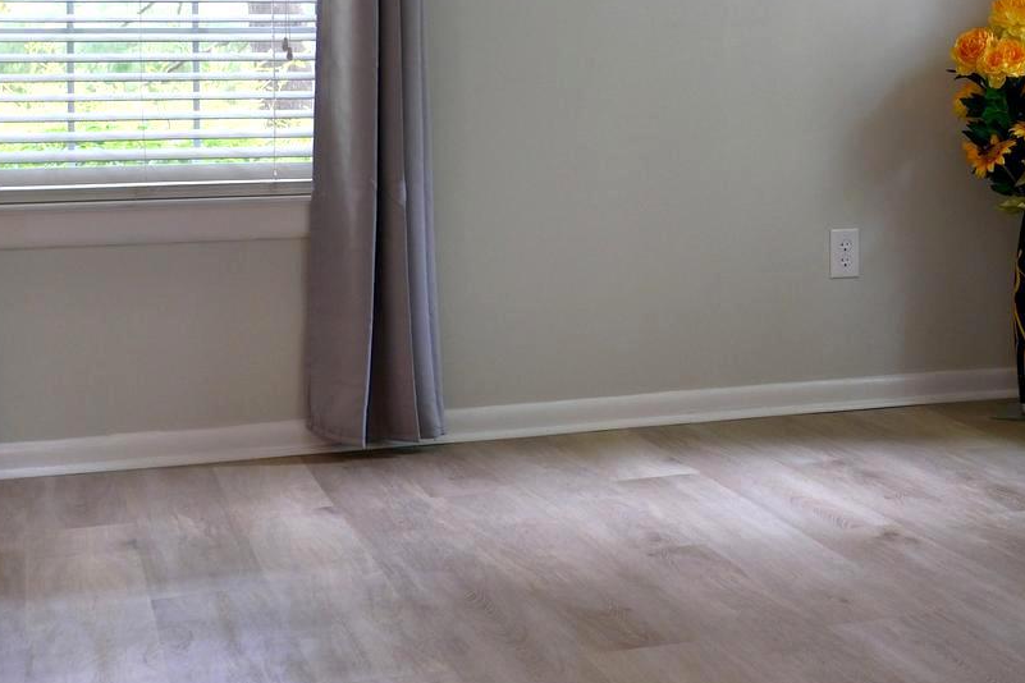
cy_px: 81
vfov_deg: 19.4
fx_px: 1964
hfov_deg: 28.4
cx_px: 864
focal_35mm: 69
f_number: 3.6
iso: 400
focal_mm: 18
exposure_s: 1/30
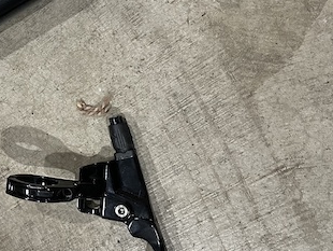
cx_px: -50
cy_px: 54
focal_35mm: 67
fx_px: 645
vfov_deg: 21.7
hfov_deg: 26.3
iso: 250
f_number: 1.6
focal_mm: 4.2
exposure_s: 1/60
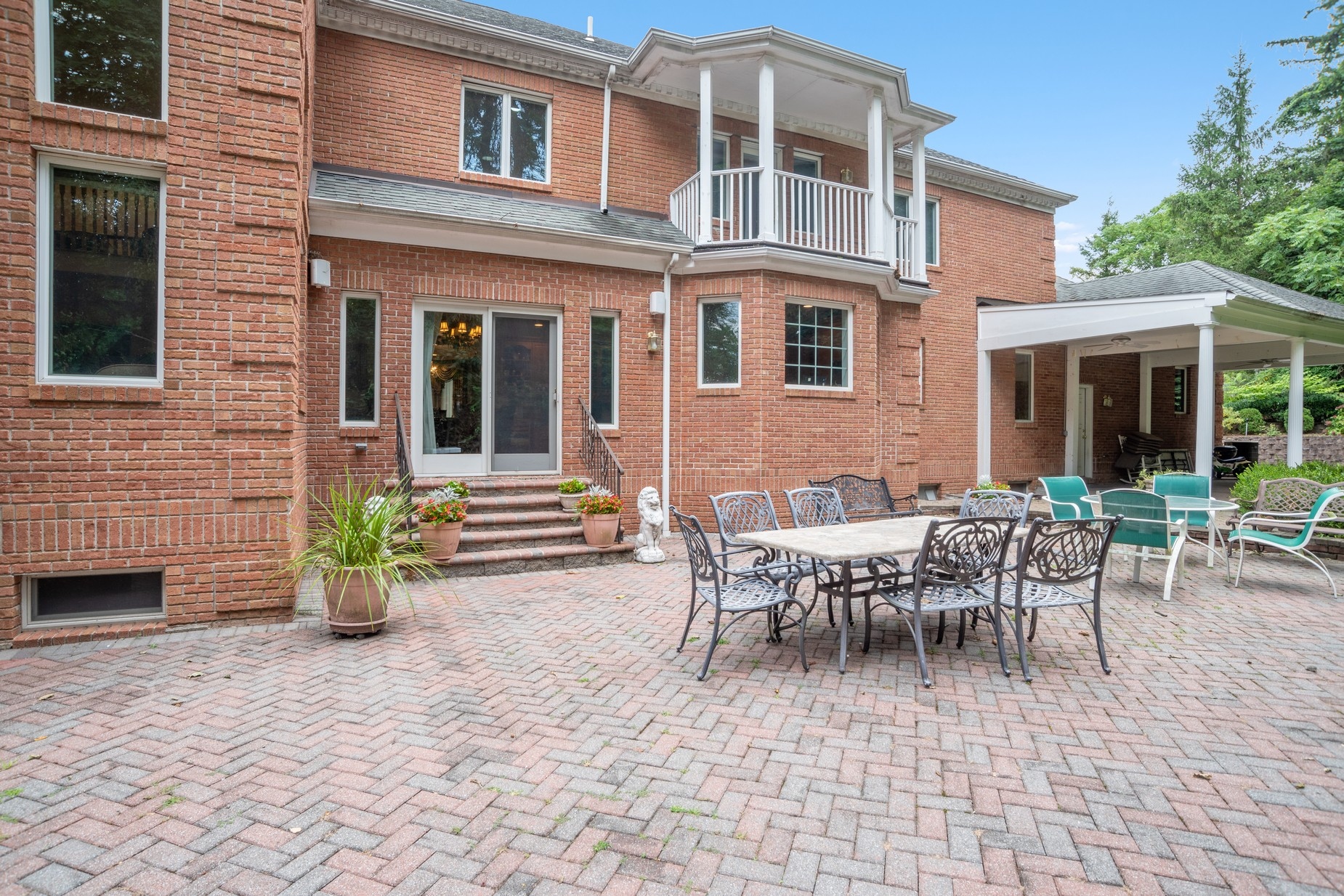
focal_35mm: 18
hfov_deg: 90.0
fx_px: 672
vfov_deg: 67.4
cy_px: 448
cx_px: 672
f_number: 11
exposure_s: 1/20
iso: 200
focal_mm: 18
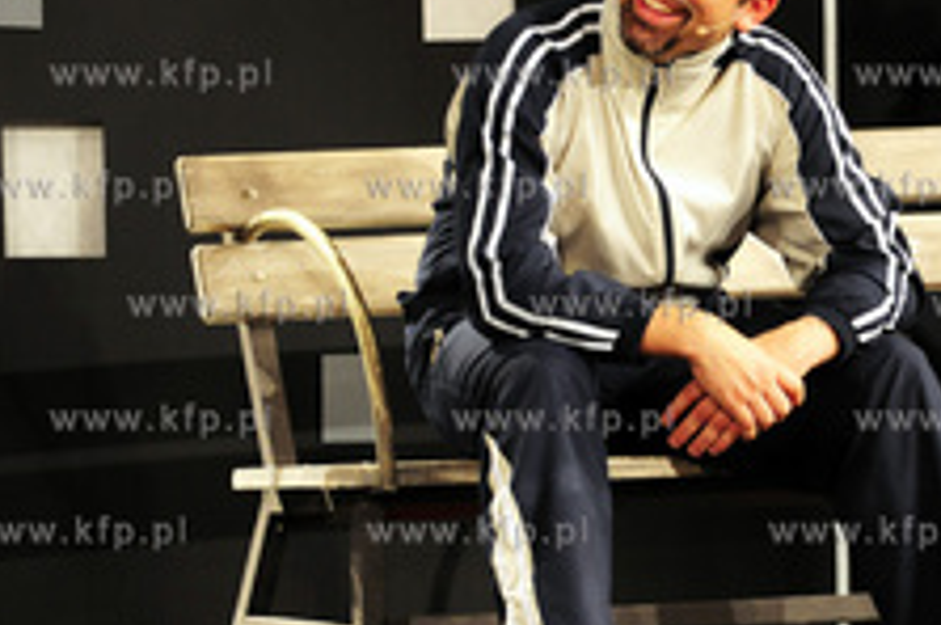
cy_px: 359
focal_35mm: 301
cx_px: 789
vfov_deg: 4.6
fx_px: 7856
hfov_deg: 6.8
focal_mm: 112
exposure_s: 1/100
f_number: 4.8
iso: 800
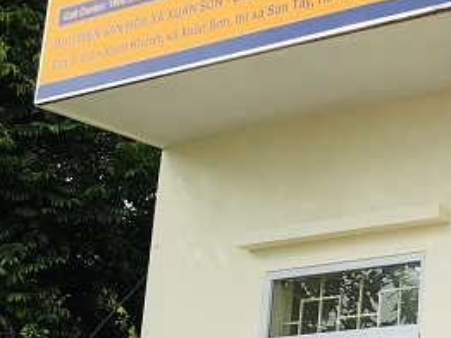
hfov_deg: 17.0
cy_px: 295
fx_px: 1393
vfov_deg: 13.7
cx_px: 639
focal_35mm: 107
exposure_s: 1/1715
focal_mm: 4
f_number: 1.8
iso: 20
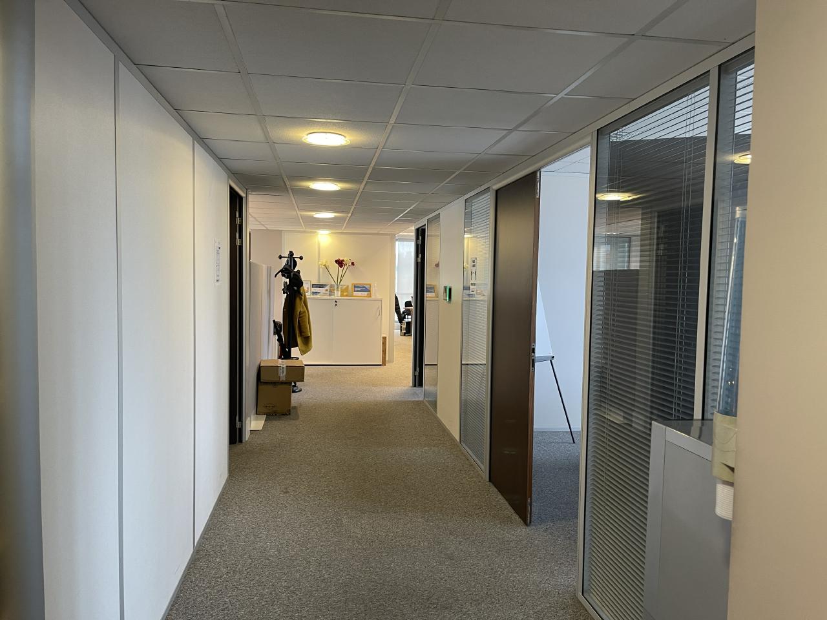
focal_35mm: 26
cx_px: 414
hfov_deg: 67.3
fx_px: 621
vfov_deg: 53.1
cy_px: 310
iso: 125
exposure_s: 1/50
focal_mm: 5.1
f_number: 1.6
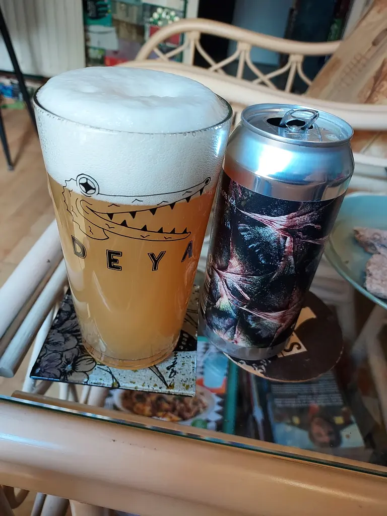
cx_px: 194
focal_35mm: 24
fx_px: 358
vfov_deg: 71.6
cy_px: 258
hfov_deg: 56.8
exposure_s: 1/33
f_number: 1.8
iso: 320
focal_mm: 4.6
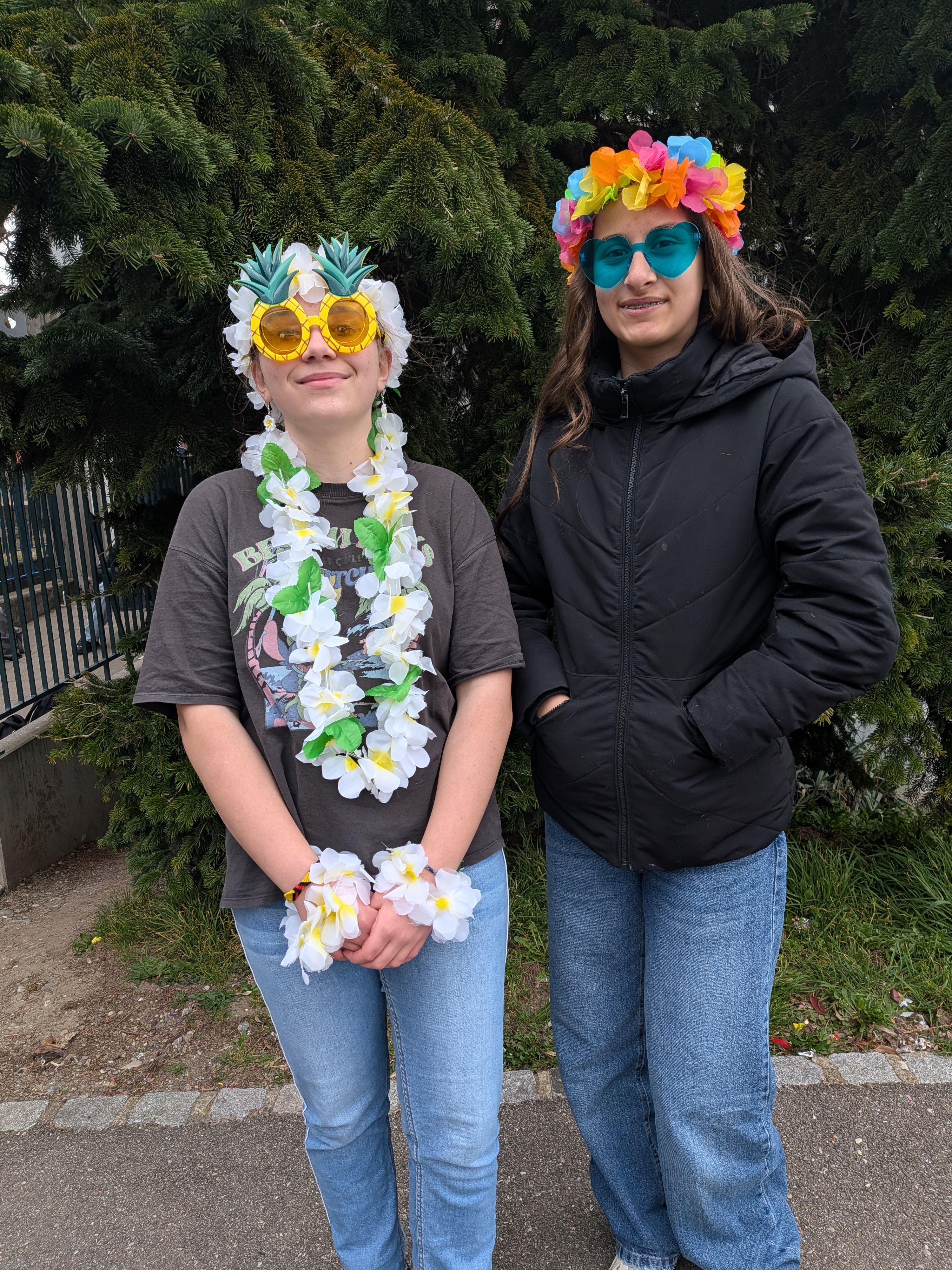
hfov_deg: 56.8
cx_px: 476
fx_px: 880
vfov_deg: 71.6
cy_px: 635
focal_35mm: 24
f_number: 1.7
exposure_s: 1/470
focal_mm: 4.53
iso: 34
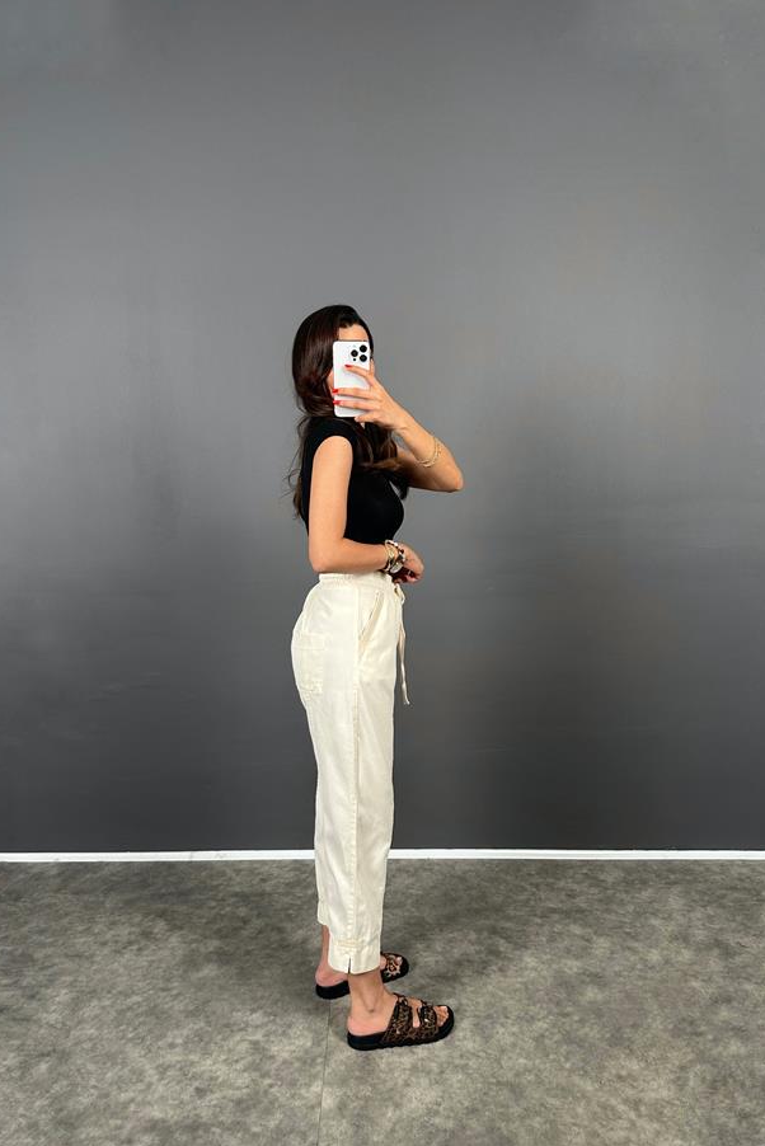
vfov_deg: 69.4
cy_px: 587
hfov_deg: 49.6
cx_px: 374
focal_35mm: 26
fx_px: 828
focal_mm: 6.86
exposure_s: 1/121
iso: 125
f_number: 1.78
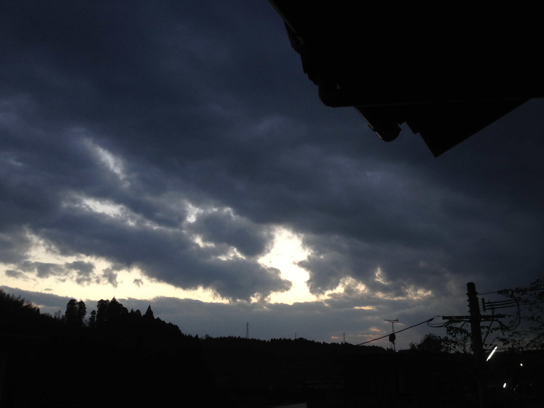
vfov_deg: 40.7
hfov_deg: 52.6
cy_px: 204
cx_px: 272
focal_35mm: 35
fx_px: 550
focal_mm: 4.28
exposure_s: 1/20
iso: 64
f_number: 2.4
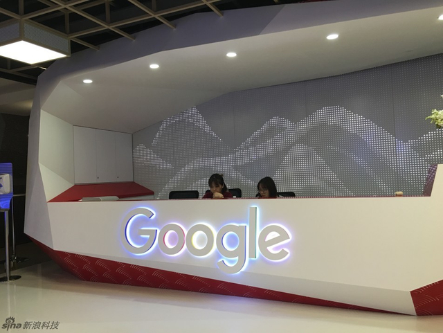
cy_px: 166
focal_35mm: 29
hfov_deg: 61.6
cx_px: 222
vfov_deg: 48.3
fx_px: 371
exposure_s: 1/33
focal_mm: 4.15
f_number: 2.2
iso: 40
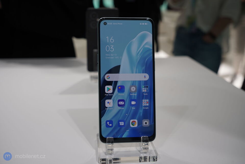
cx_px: 122
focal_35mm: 46
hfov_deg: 42.7
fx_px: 313
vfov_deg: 29.2
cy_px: 82
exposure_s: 1/160
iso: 250
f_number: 6.3
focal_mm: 46
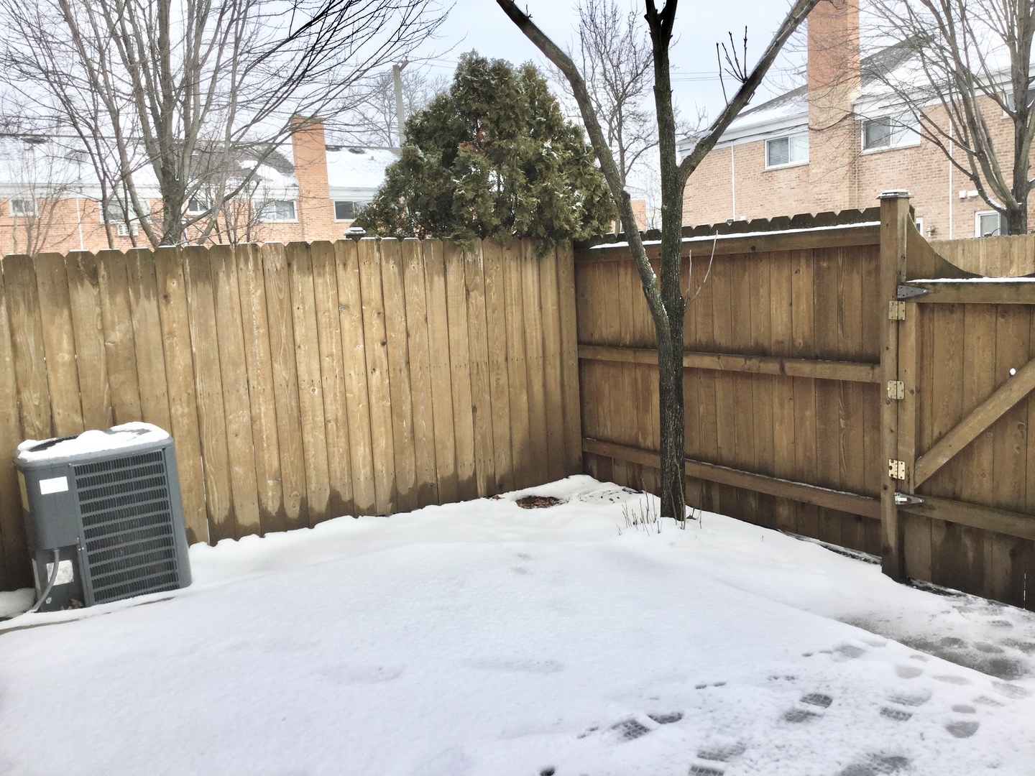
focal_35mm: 31
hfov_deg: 58.4
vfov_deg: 45.4
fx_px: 927
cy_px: 388
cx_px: 518
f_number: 2.4
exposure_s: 1/497
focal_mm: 3.3
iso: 25
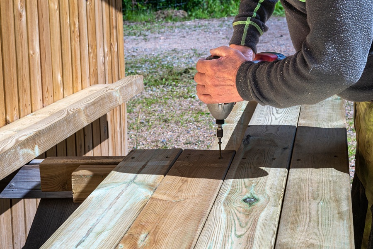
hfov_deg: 27.0
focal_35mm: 75
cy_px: 124
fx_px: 777
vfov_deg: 18.2
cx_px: 186
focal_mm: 50
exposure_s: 1/160
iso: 100
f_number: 13
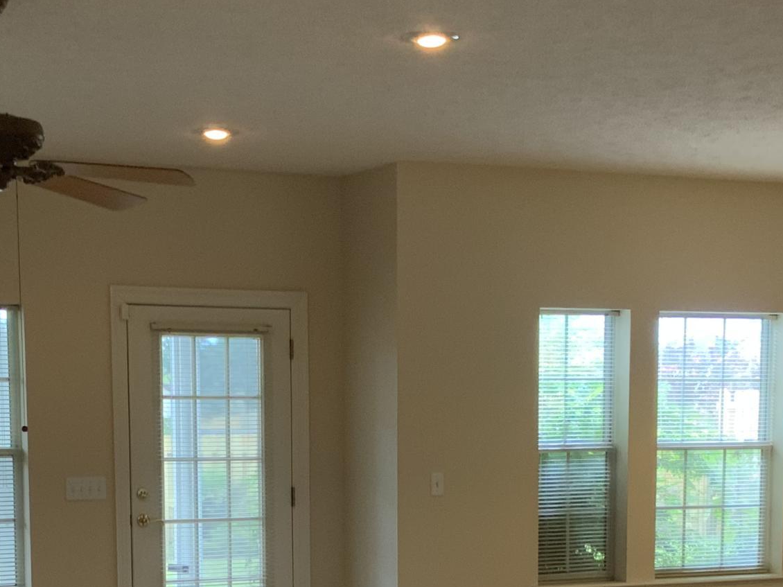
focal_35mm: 77
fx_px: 1741
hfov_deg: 25.3
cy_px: 599
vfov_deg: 18.6
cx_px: 392
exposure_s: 1/60
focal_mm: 3
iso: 40
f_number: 1.8
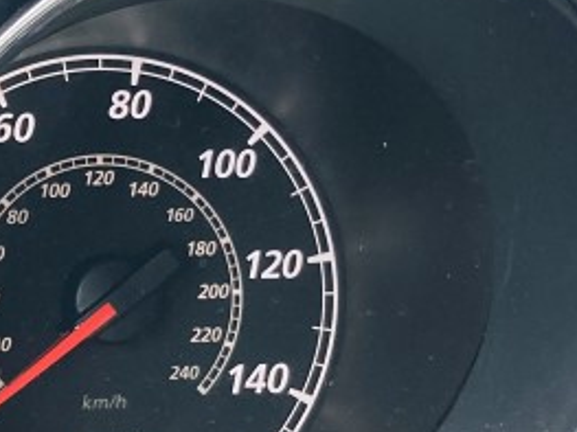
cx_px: -154
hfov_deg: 17.1
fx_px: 1816
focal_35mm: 109
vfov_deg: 13.6
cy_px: 248
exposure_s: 1/76
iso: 80
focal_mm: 3.99
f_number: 1.8
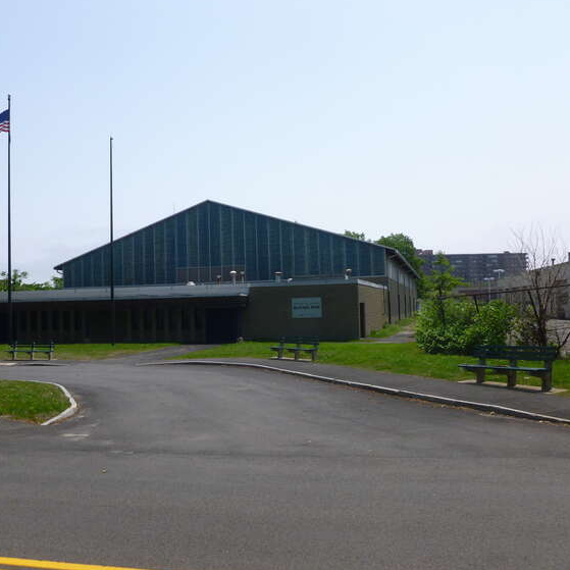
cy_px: 287
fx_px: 633
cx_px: 205
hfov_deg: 47.9
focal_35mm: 34
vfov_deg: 48.5
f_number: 10
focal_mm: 5
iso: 100
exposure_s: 1/160
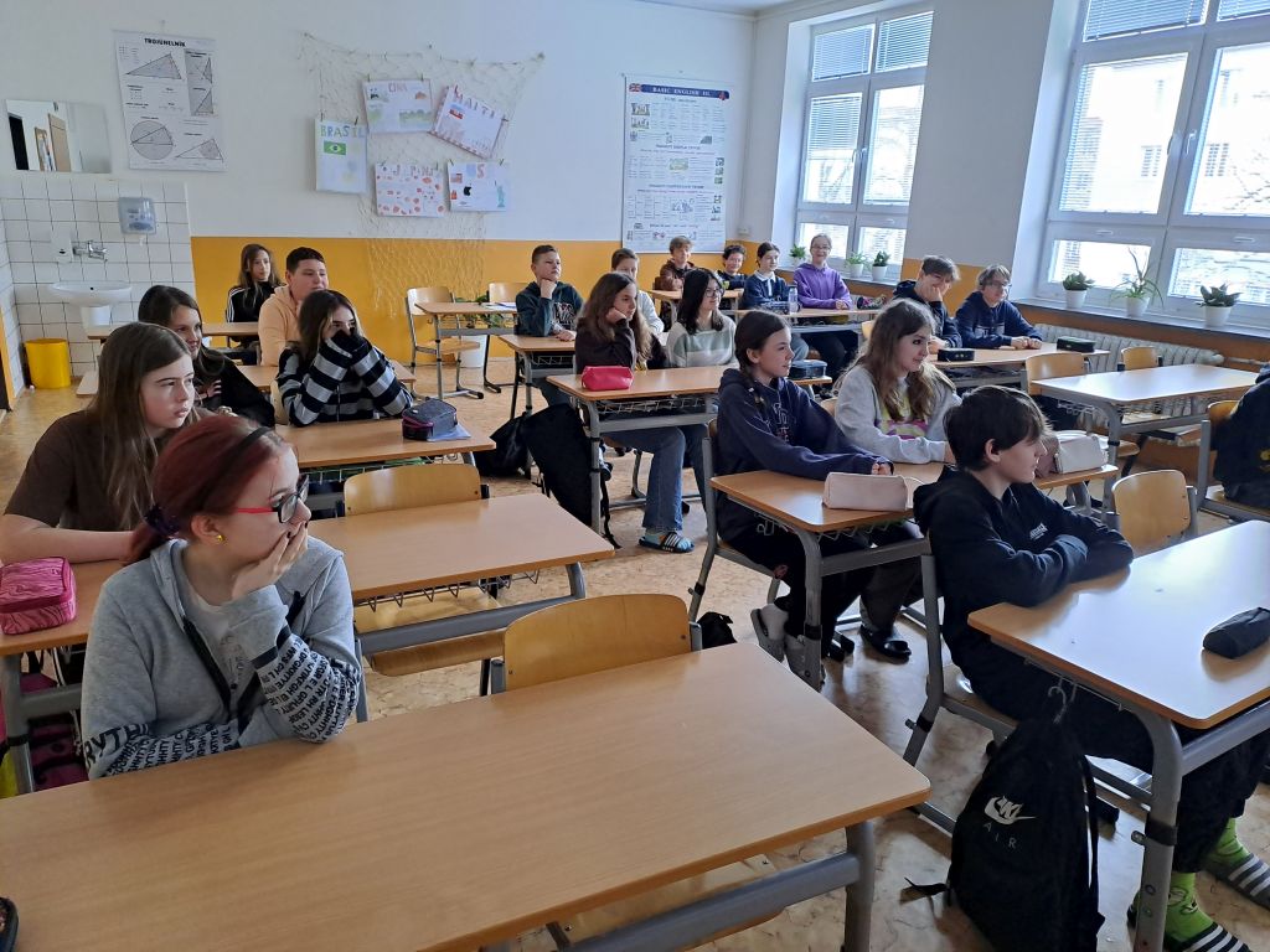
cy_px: 476
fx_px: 917
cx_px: 635
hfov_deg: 69.4
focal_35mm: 25
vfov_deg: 54.9
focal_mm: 4.65
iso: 400
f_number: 1.8
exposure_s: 1/25
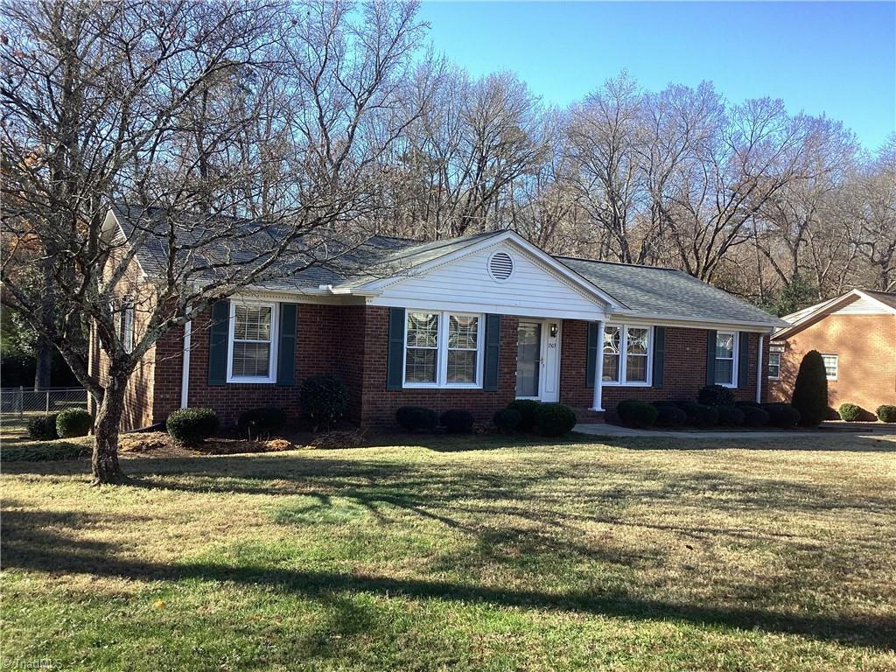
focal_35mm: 31
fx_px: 802
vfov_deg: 45.4
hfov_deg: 58.4
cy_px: 336
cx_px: 448
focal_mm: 3.3
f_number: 2.4
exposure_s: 1/285
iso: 25
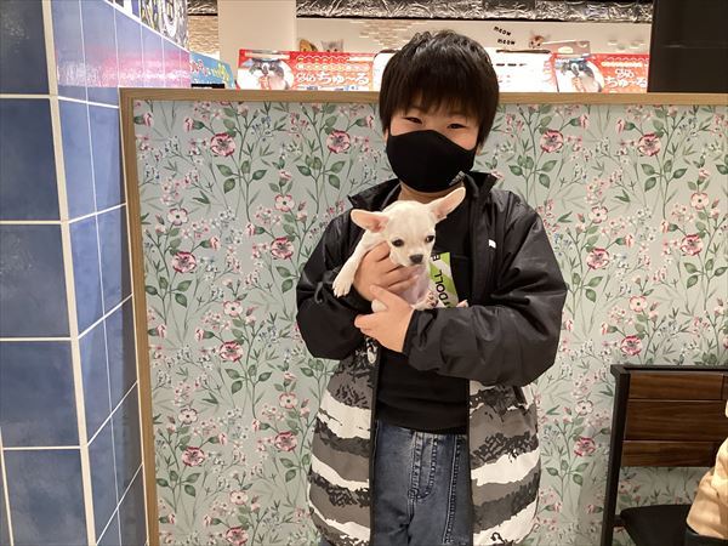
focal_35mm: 31
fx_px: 652
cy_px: 273
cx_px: 364
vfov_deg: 45.4
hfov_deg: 58.4
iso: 250
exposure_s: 1/60
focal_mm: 3.3
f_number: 2.4
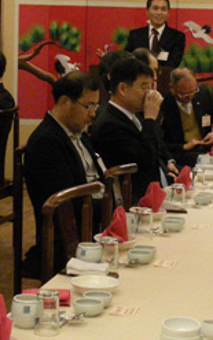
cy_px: 125
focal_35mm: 115
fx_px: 1068
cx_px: 106
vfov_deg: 18.1
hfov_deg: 11.4
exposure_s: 1/60
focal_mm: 7.4
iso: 383
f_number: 3.2
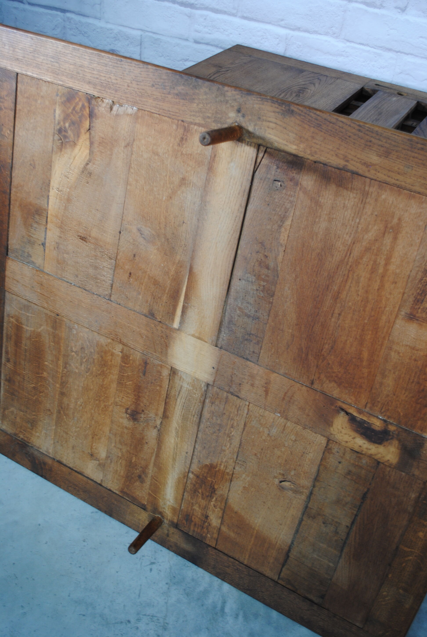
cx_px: 214
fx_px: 637
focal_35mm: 36
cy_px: 318
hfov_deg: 37.0
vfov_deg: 53.0
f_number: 4
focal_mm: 24
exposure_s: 1/30
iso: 250
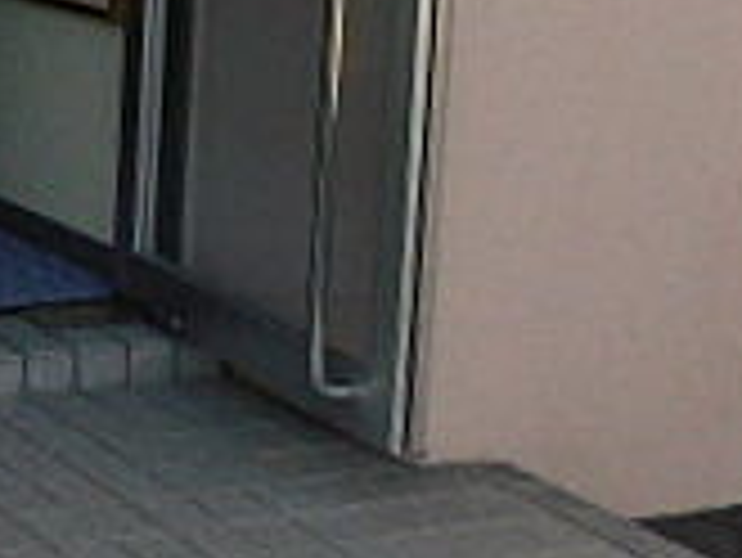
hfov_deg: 17.0
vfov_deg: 15.4
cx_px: -630
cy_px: -108
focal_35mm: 93
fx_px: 1995
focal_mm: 4.3
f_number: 3.3
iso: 125
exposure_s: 1/400
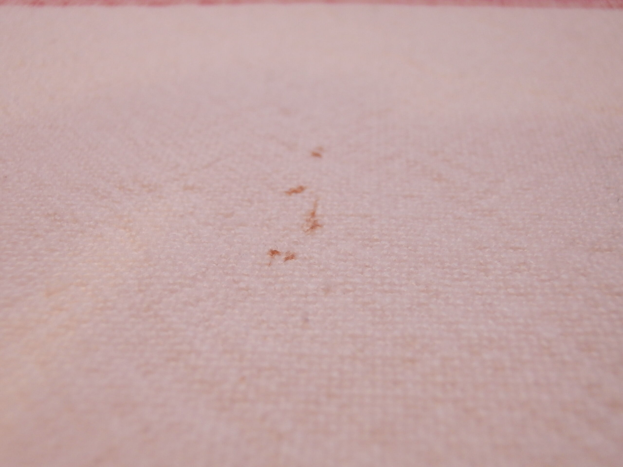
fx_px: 684
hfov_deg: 49.0
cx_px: 312
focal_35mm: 38
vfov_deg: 37.7
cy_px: 234
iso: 200
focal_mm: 6.67
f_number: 3.9
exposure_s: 1/13
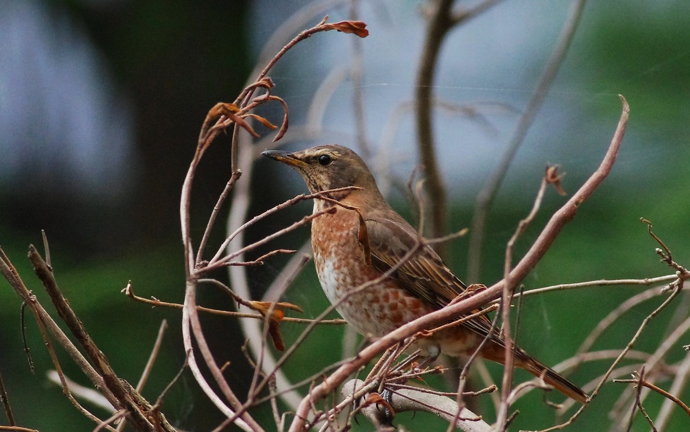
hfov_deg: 1.4
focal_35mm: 1526
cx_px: 322
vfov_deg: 0.9
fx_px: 28703
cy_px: 178
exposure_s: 1/400
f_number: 8
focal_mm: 560
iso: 3200
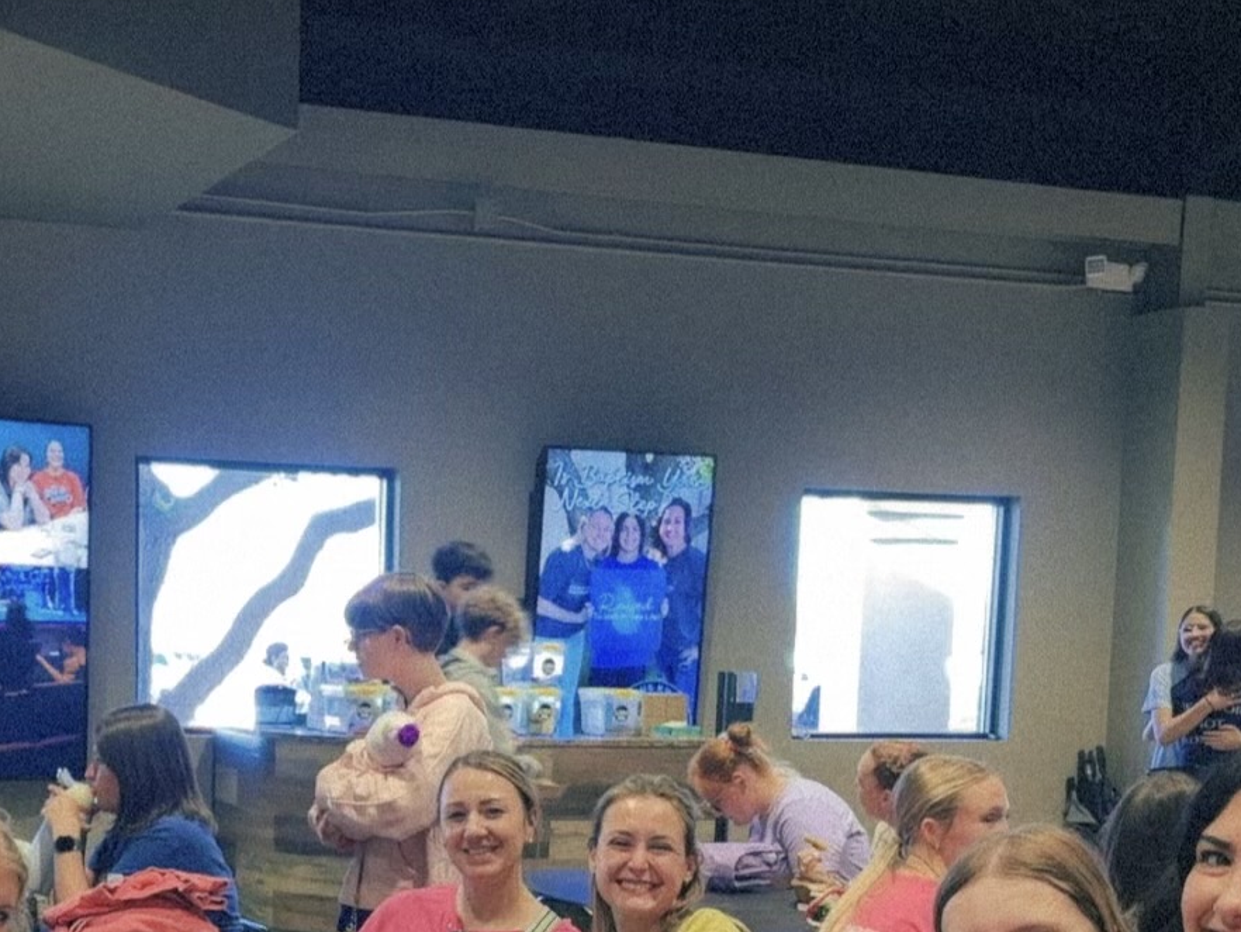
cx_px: 424
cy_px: 917
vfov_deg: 22.1
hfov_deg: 30.1
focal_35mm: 64
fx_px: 2295
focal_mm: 5.96
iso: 160
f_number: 1.6
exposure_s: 1/40
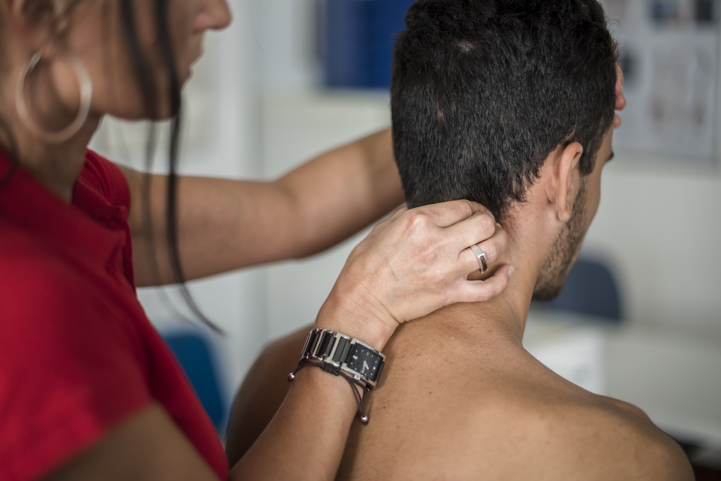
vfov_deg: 27.0
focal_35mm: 50
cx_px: 360
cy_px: 240
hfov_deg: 39.6
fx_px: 1002
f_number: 1.4
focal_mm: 50
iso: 320
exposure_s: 1/125
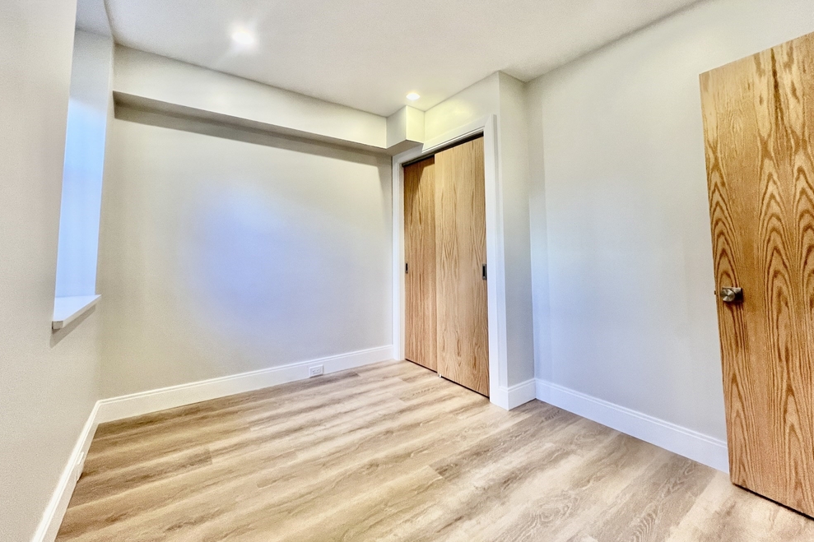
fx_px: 316
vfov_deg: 80.6
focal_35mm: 14
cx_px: 409
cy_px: 229
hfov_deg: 104.3
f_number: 1.8
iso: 250
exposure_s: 1/120
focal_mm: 1.57
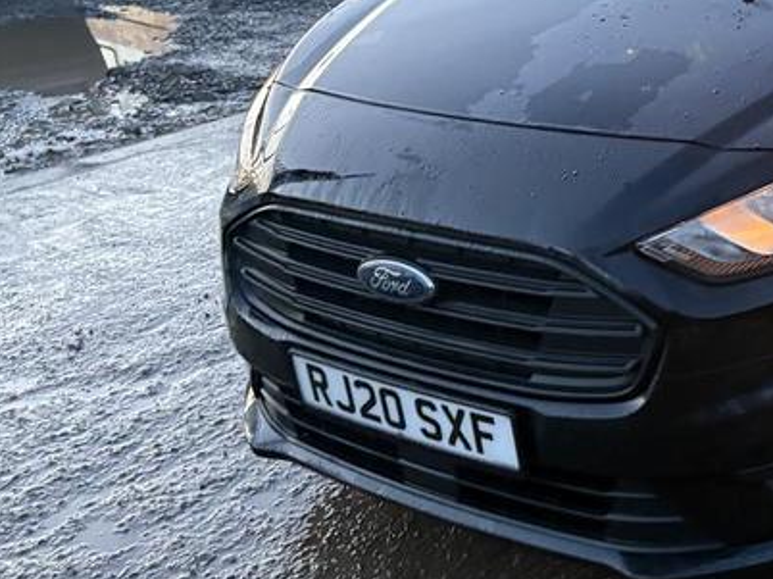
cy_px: 108
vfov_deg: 24.8
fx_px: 1294
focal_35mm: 58
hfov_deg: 31.0
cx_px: 761
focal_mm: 5.96
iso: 500
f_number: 1.6
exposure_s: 1/60
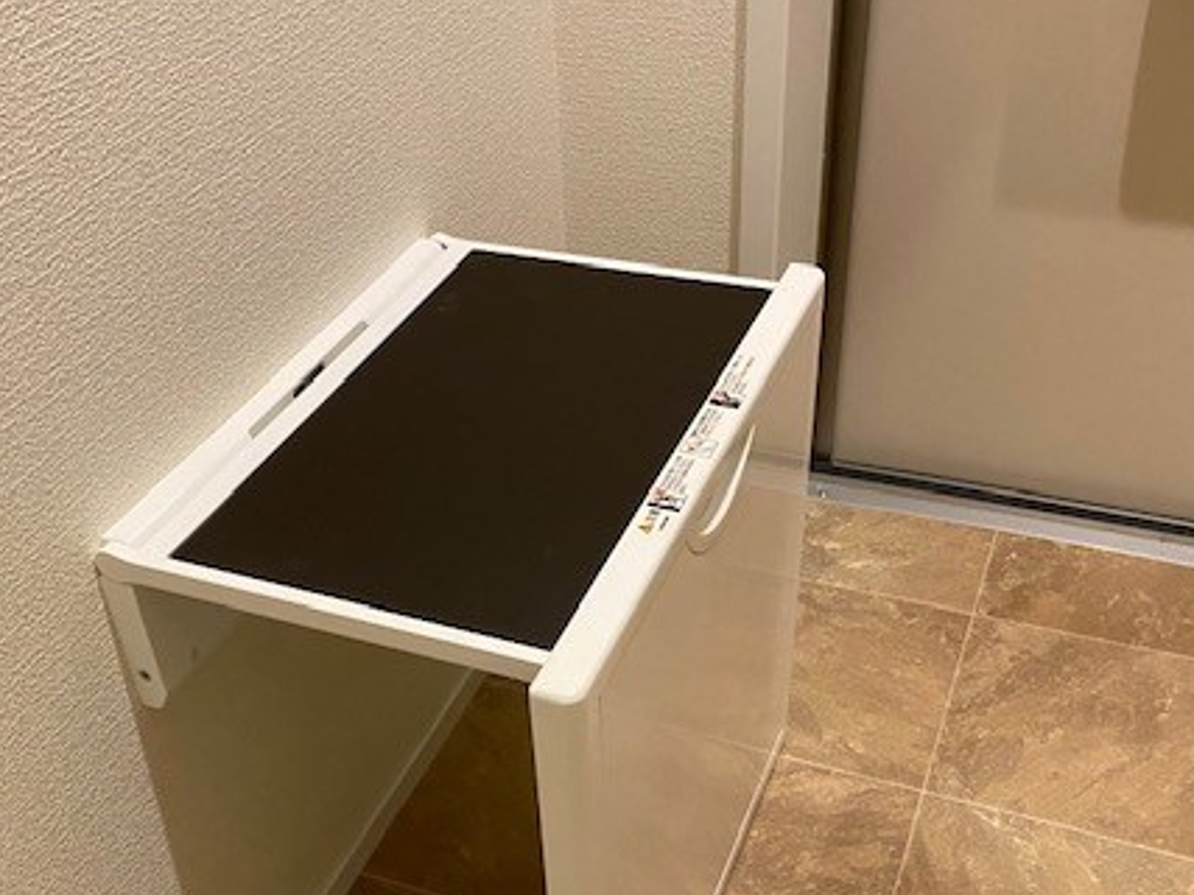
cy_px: 607
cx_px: 506
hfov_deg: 47.7
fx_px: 1345
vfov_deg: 36.4
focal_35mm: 39
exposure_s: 1/60
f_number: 1.8
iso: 400
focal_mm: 4.25
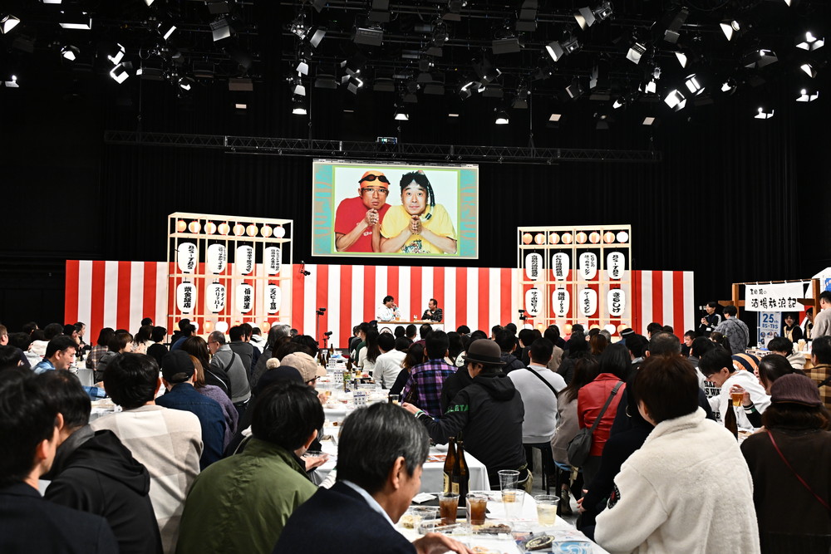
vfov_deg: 38.4
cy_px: 277
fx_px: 796
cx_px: 416
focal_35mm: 34
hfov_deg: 55.1
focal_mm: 34.5
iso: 2000
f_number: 6.3
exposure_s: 1/125
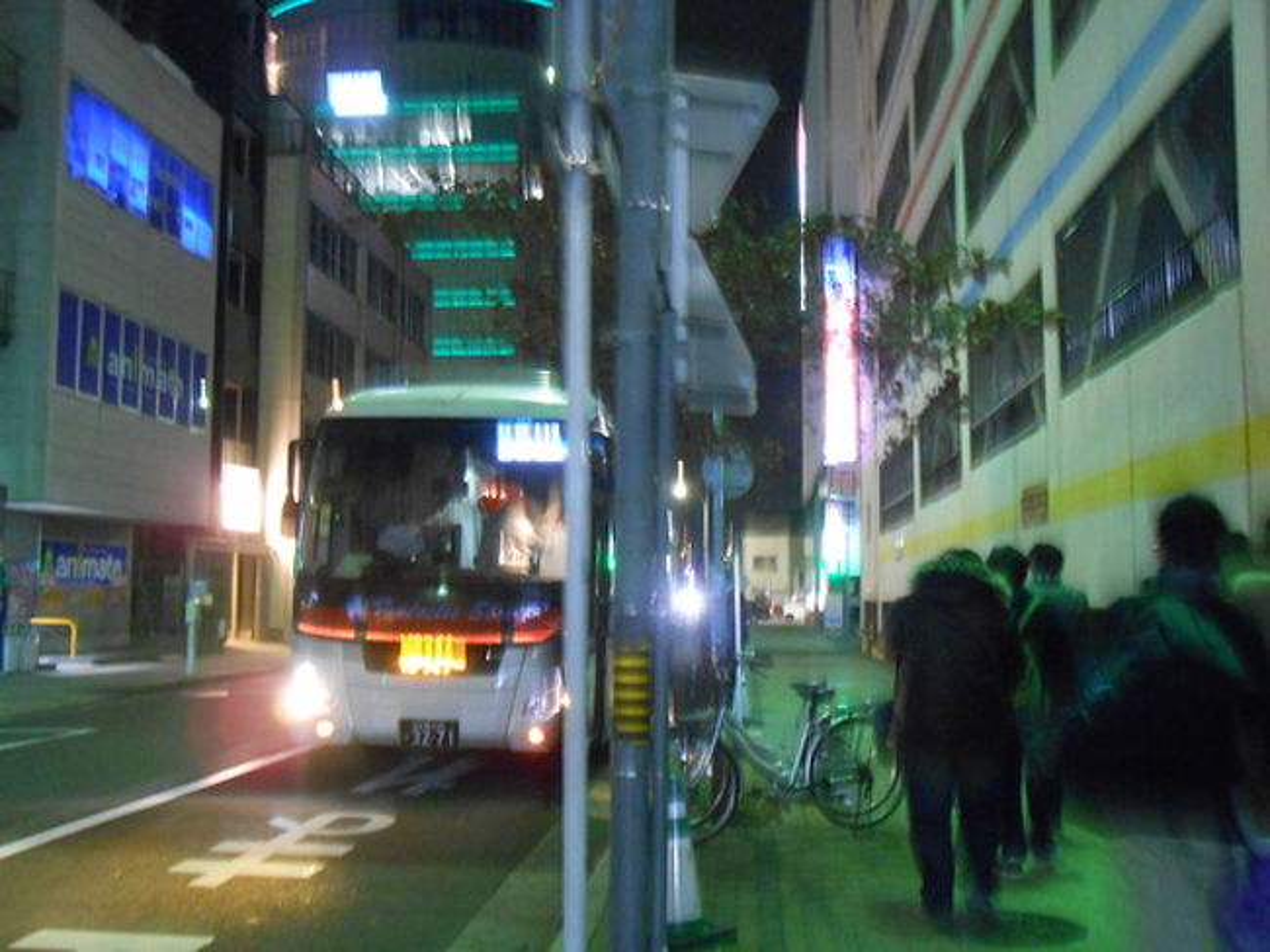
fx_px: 1394
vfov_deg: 37.7
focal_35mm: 38
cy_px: 476
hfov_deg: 49.0
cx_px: 635
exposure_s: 1/3
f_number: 4.2
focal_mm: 6.8
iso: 800
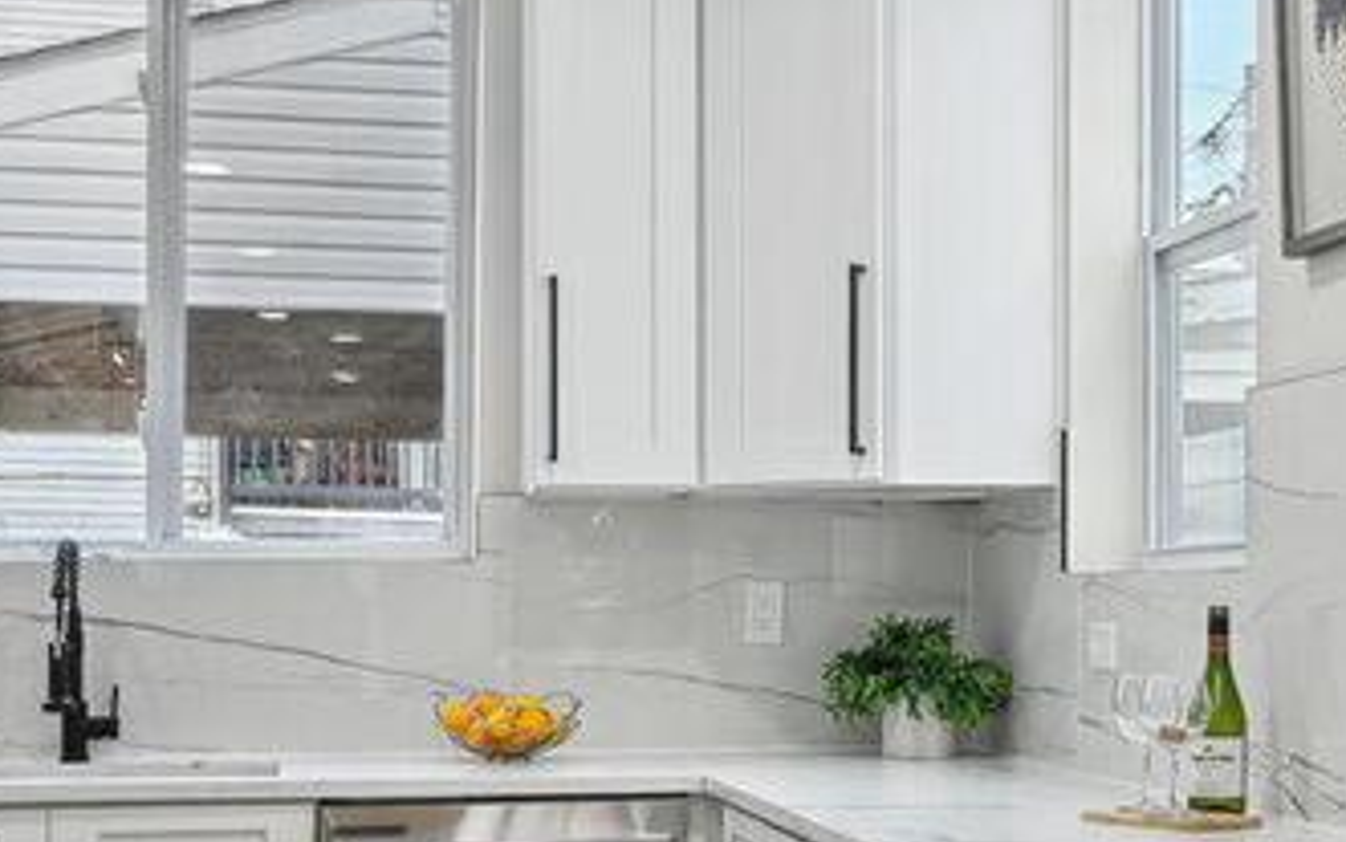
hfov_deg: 32.6
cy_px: 744
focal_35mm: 62
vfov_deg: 20.6
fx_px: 2275
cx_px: 947
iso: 200
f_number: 9
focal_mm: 14
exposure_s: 1/20
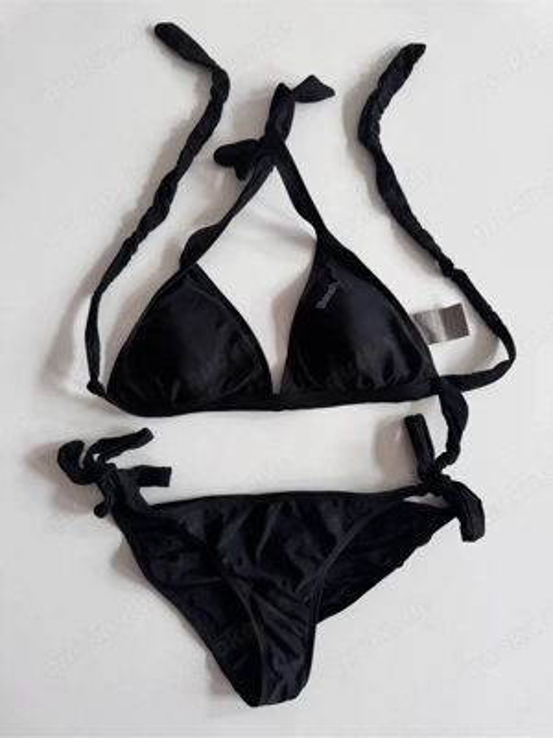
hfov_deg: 56.8
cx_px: 276
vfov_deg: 71.6
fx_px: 511
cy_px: 369
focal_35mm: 24
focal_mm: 6.76
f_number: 1.78
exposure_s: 1/60
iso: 640
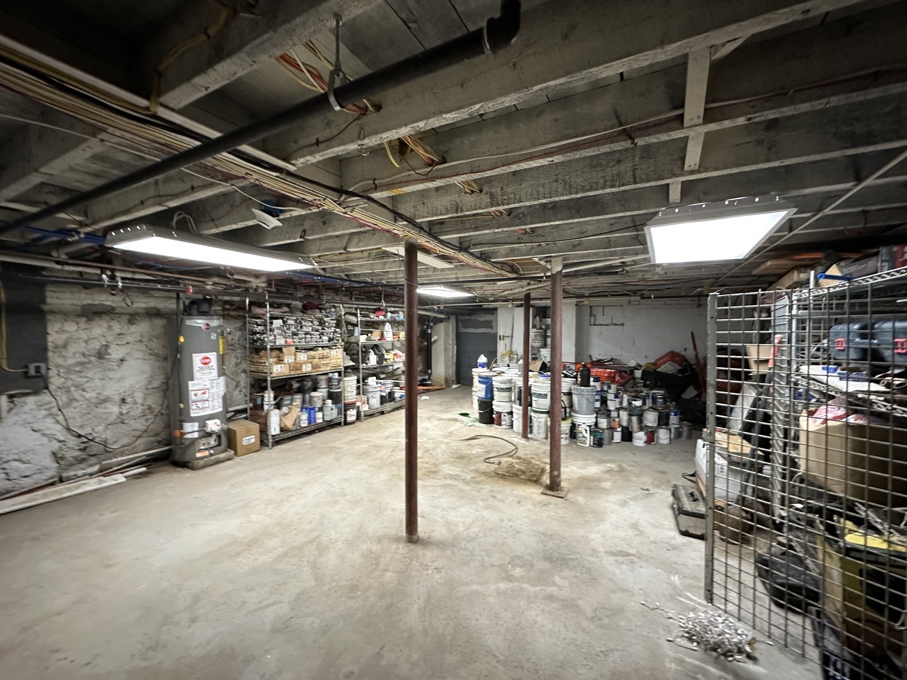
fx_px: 367
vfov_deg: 85.7
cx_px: 454
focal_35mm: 14
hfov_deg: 102.1
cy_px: 340
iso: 400
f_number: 2.2
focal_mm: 2.22
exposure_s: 1/60
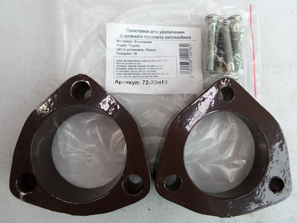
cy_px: 112
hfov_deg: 69.4
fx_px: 214
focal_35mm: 25
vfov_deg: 54.9
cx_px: 148
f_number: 2.5
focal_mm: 4.5
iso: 80
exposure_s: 1/45
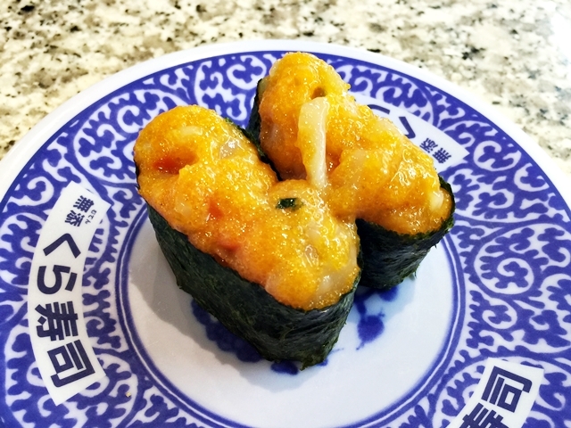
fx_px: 478
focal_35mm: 29
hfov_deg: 61.7
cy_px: 214
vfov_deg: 48.2
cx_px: 286
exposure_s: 1/33
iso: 40
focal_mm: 4.15
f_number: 2.2
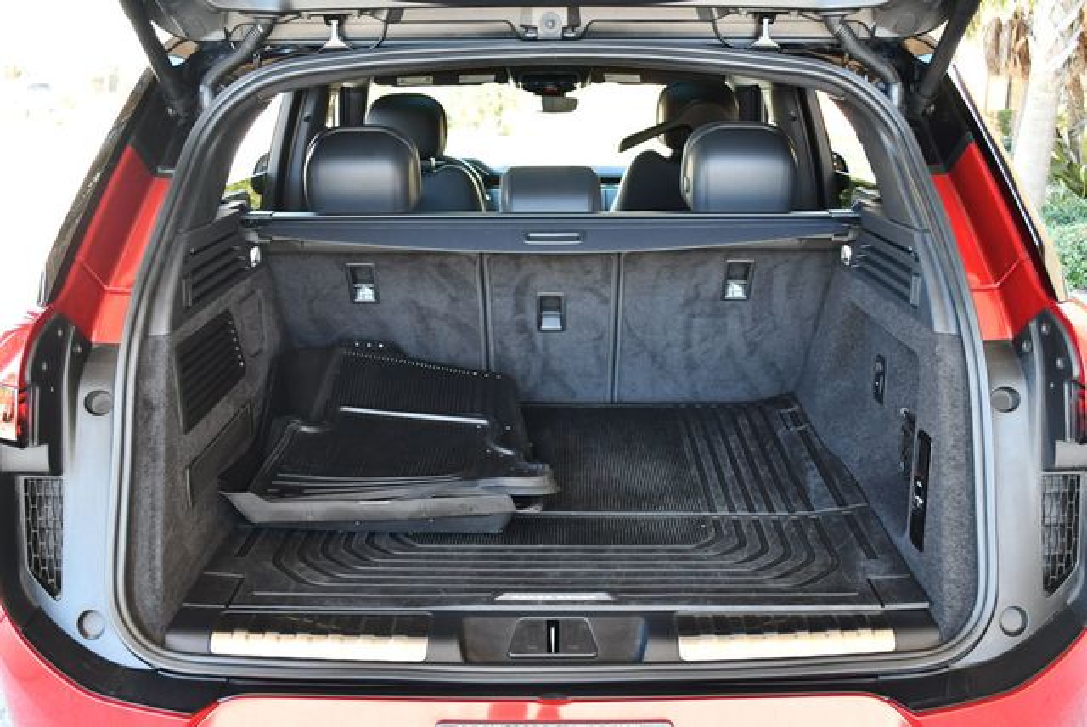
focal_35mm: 36
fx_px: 1088
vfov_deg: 36.9
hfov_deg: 53.1
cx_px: 544
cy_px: 364
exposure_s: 1/200
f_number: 3.5
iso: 800
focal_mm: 18
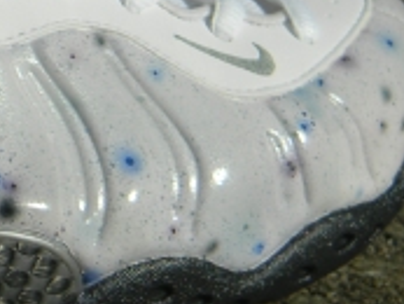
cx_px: -215
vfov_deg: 7.6
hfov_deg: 9.9
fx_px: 2266
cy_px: -108
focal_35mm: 194
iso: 80
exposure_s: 1/536
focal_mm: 10.1
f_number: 8.2
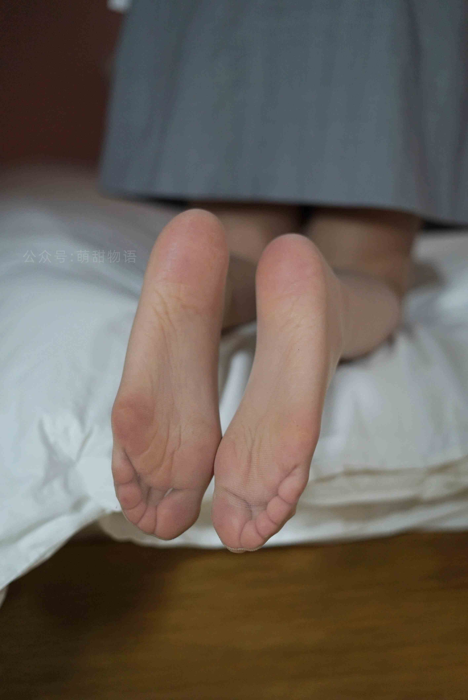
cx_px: 234
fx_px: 974
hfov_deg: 27.0
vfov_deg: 39.6
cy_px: 350
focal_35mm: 50
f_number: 2
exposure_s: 1/1250
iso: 1000
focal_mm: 50
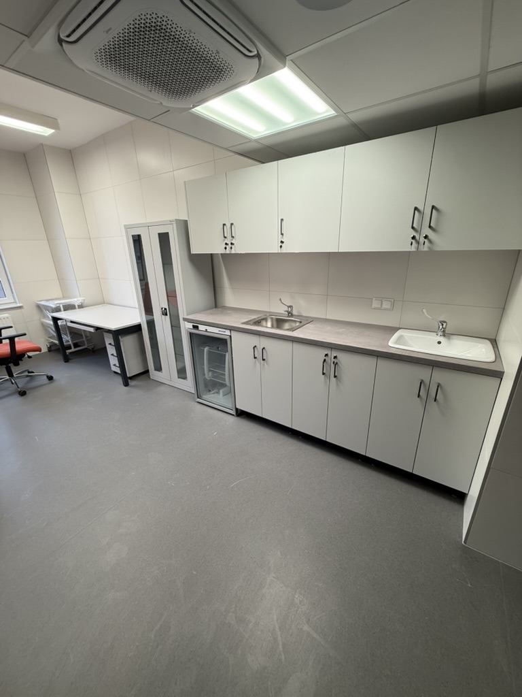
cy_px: 348
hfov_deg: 85.7
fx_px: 281
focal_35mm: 14
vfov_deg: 102.1
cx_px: 261
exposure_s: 1/99
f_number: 2.2
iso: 64
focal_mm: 2.22
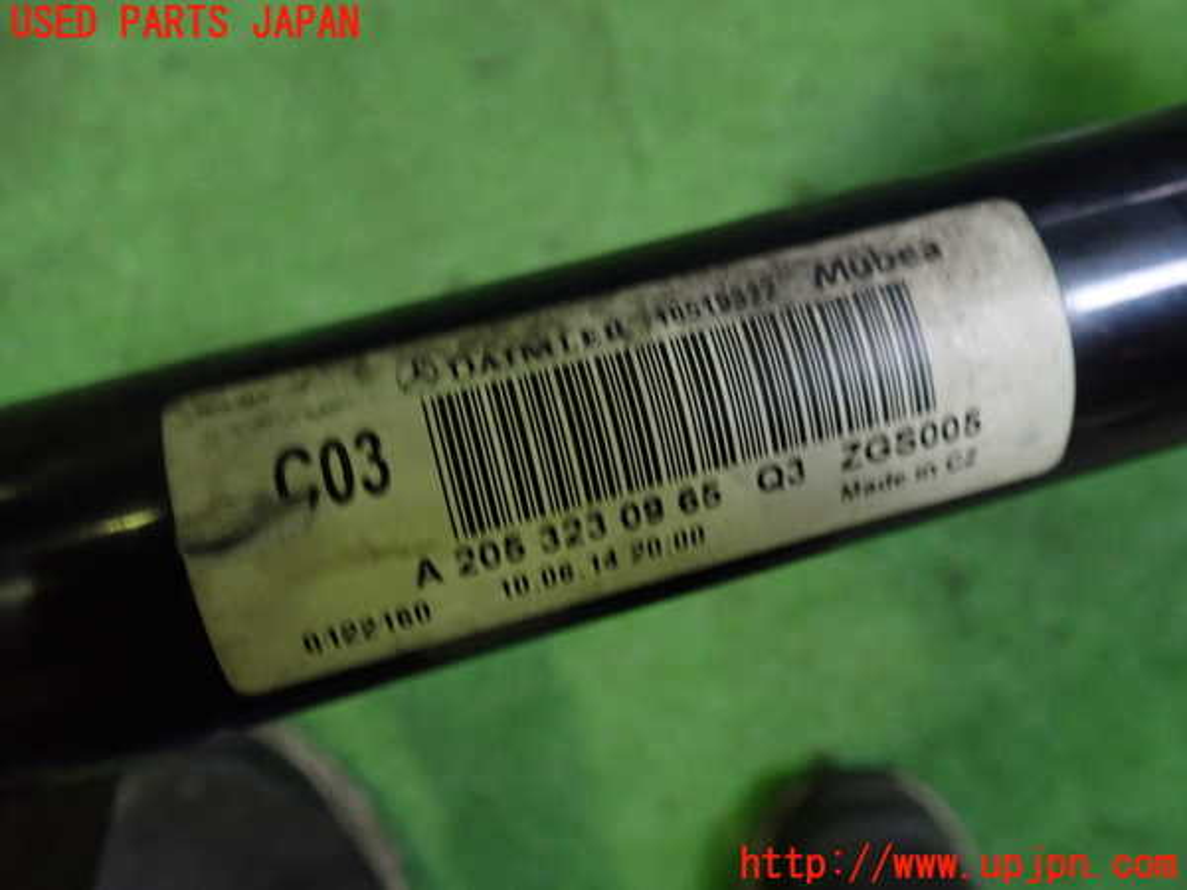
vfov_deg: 46.8
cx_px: 594
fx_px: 1029
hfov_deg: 60.0
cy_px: 445
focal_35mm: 30
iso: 640
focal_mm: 5.4
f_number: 2.3
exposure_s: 1/30
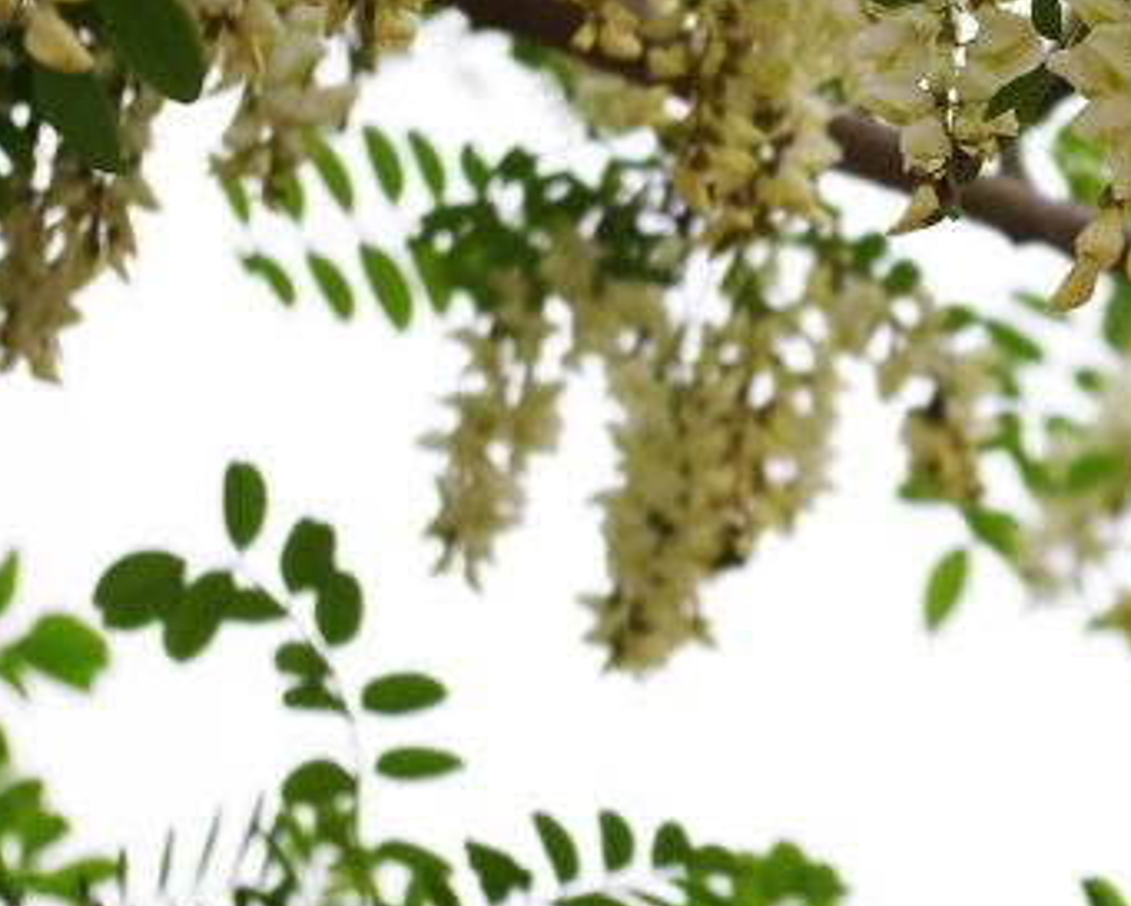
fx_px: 7735
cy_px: 201
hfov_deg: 8.2
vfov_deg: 6.7
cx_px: 1602
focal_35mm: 231
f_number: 5.6
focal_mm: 55
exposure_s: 1/125
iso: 100
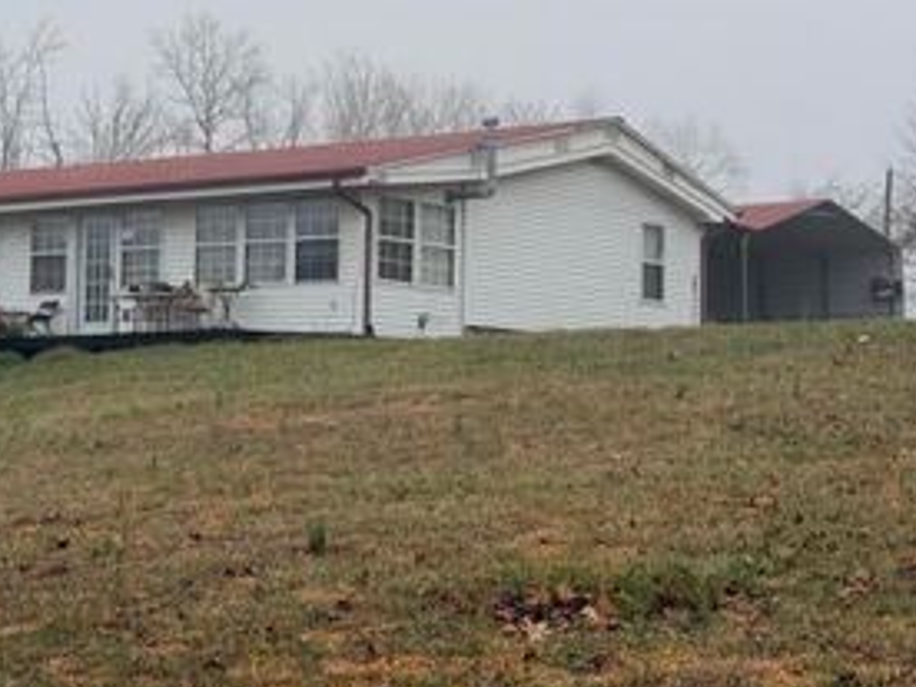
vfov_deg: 16.9
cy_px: 244
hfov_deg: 22.4
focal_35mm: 87
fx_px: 2302
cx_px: 282
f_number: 1.78
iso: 64
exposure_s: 1/4878
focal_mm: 6.76
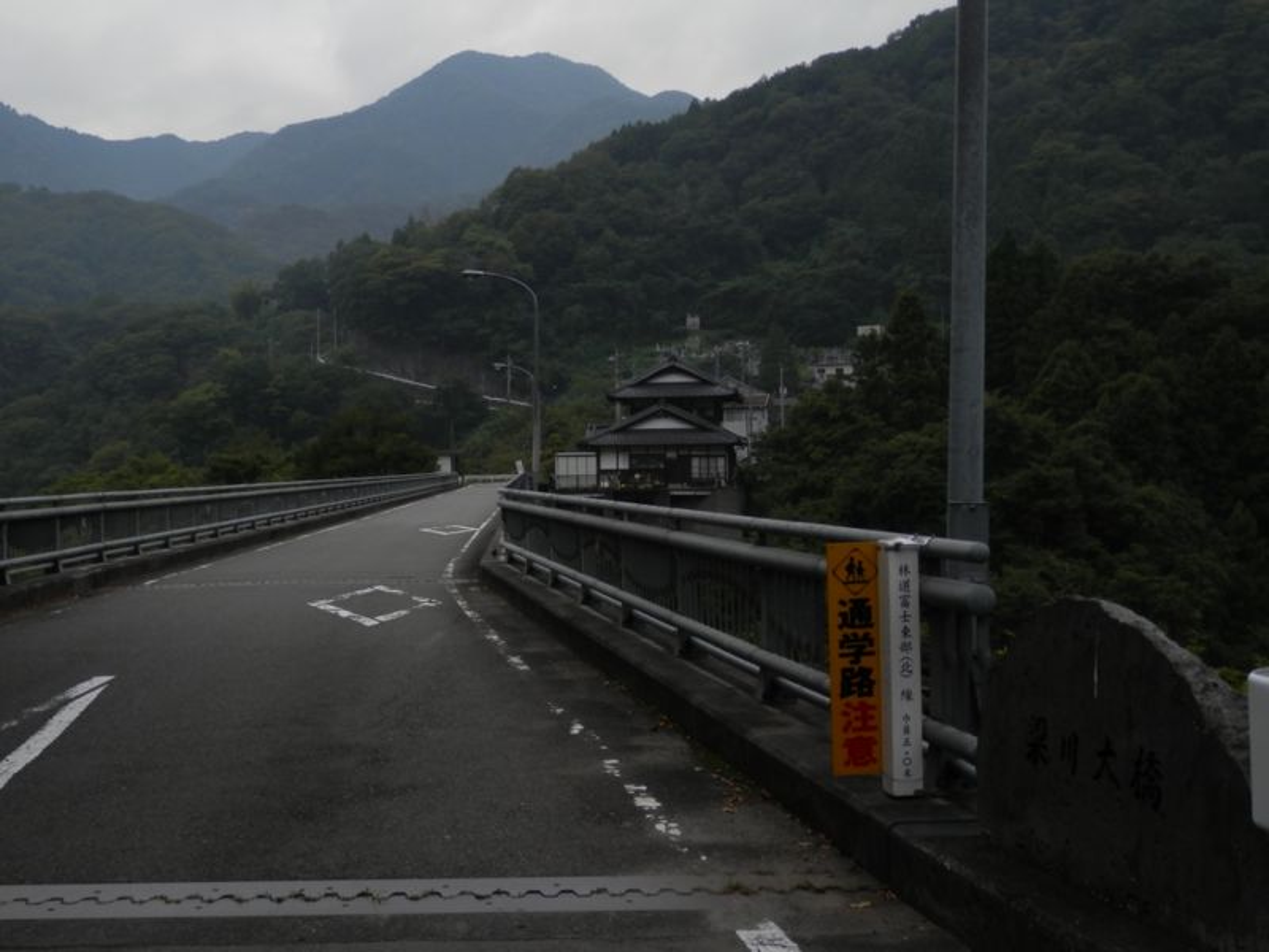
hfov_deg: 46.8
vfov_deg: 36.0
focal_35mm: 40
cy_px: 476
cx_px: 634
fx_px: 1466
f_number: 3.7
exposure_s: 1/125
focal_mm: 7.3
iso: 80
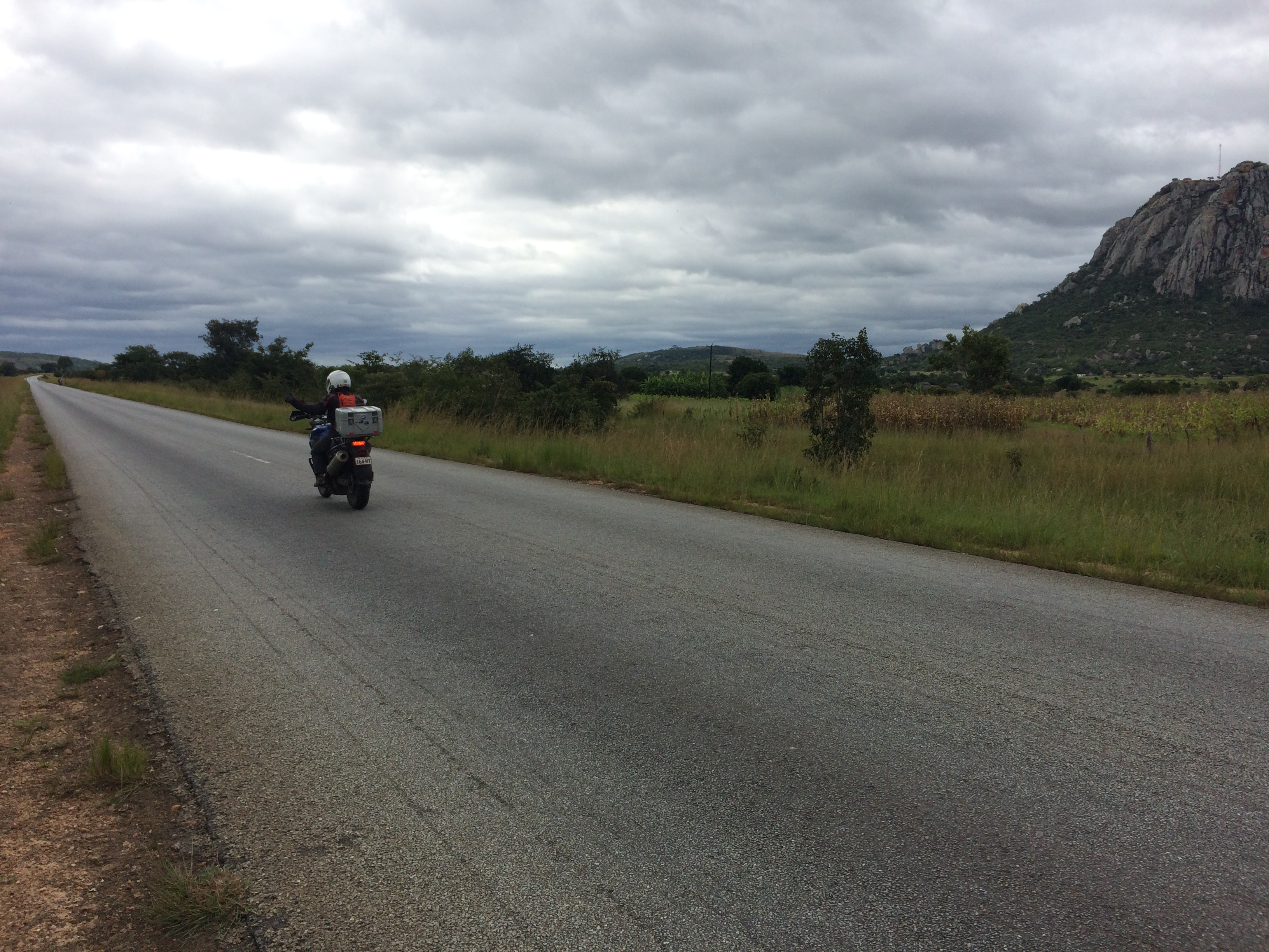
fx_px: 1063
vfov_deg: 48.2
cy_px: 476
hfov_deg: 61.7
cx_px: 634
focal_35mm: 29
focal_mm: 4.15
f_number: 2.2
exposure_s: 1/2160
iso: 32
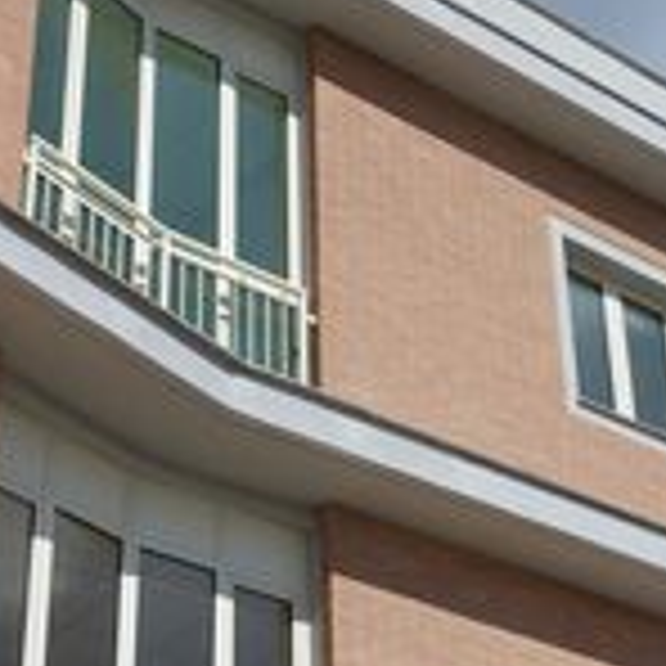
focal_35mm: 88
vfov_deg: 19.7
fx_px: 1916
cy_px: 331
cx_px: 594
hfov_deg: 19.4
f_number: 11
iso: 125
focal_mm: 8.8
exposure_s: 1/250
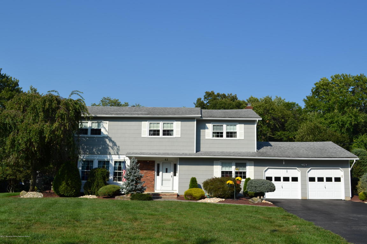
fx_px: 336
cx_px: 184
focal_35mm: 33
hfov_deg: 57.2
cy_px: 122
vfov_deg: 40.0
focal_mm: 22
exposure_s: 1/320
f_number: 9
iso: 100
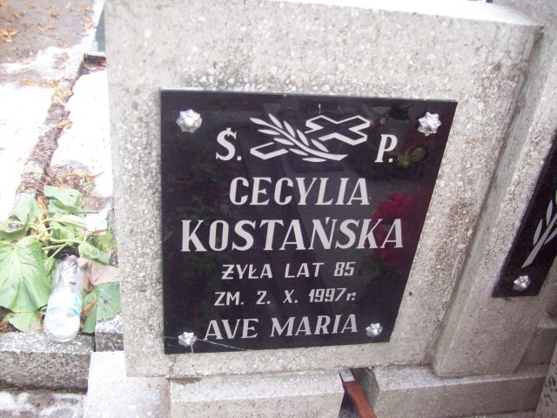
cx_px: 278
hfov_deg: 51.4
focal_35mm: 36
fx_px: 579
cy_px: 209
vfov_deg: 39.7
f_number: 2.7
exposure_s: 1/64
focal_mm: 6
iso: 200
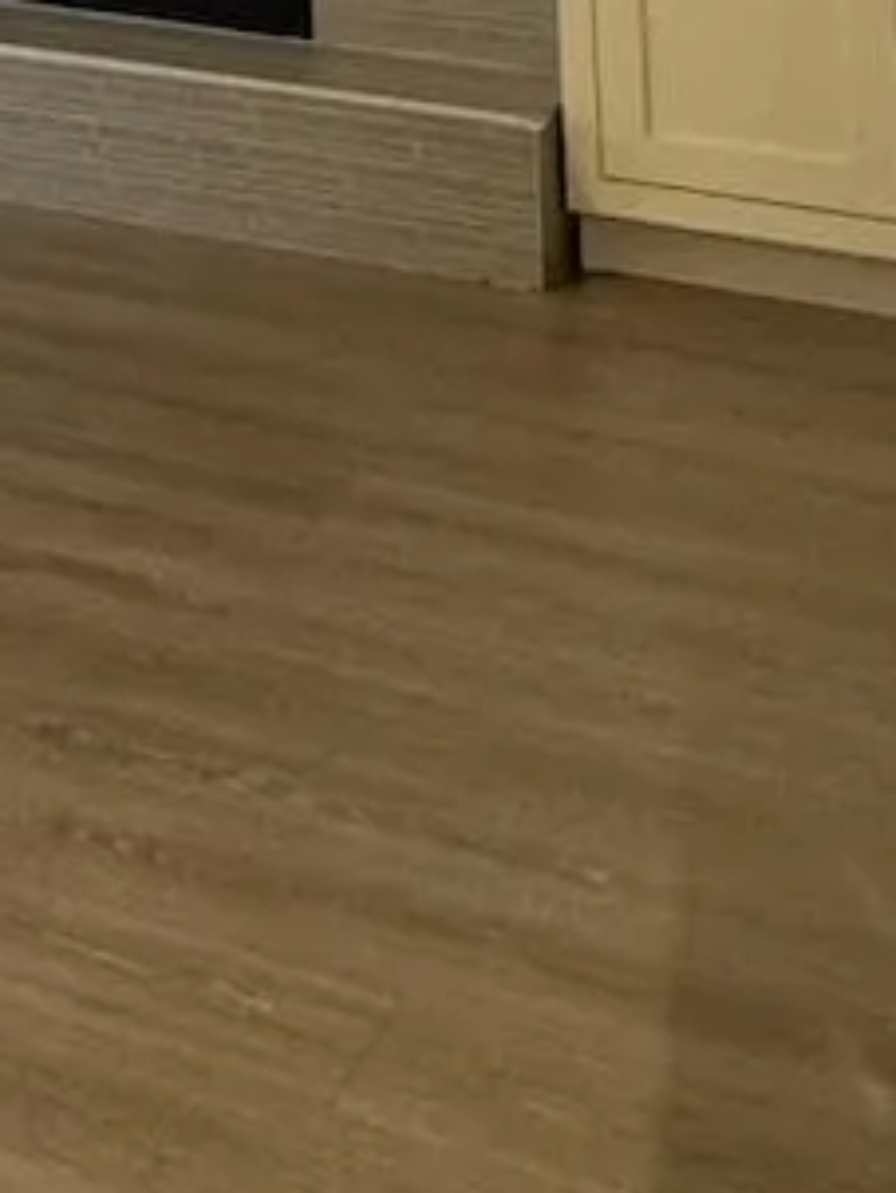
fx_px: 3067
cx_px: -489
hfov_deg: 15.2
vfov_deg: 17.2
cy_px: -1067
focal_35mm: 89
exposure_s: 1/60
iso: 200
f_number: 2.2
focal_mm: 2.22
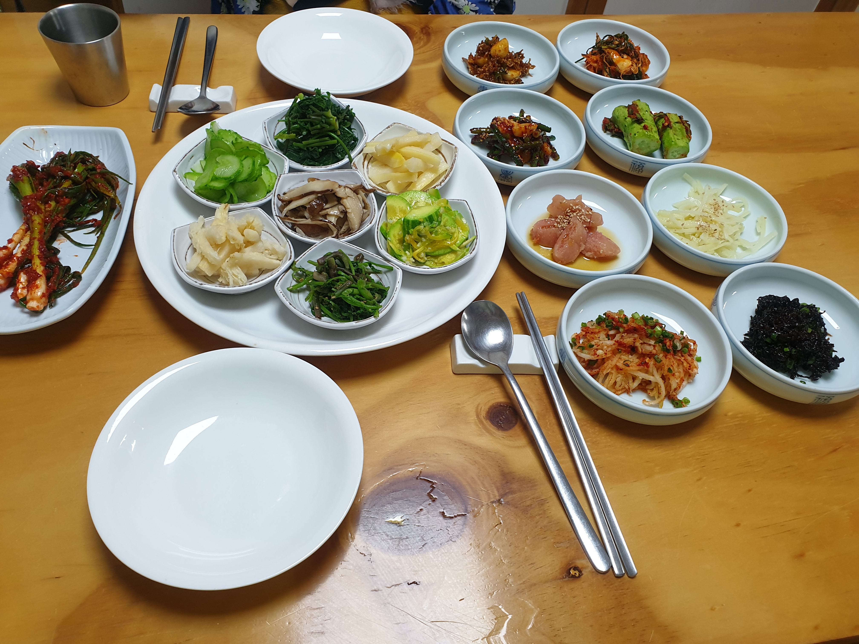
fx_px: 645
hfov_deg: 67.3
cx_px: 430
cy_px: 322
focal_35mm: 26
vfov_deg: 53.1
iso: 100
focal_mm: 4.3
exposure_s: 1/60
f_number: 2.4
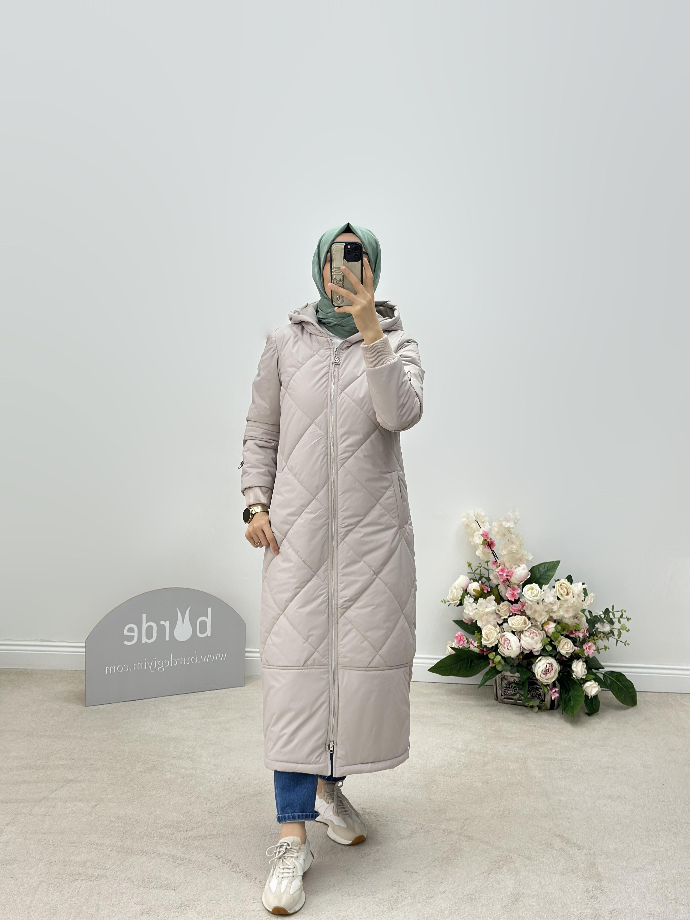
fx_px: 1276
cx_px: 345
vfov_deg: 39.7
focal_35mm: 48
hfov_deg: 30.3
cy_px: 460
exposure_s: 1/157
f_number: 1.78
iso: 64
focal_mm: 6.86
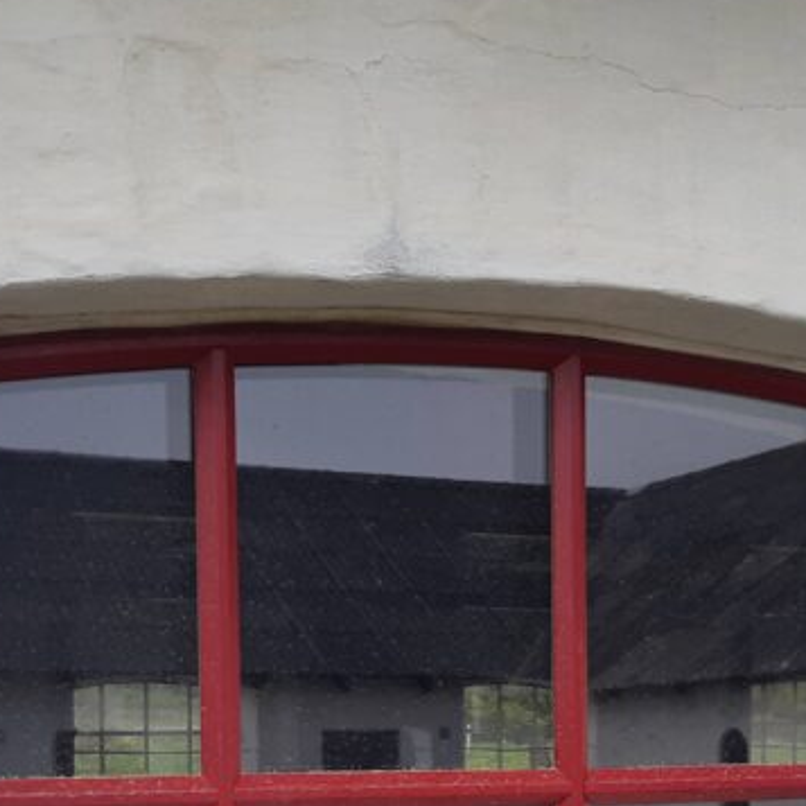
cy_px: 761
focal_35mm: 66
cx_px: 400
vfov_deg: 25.1
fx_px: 1739
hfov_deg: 26.1
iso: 40
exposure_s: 1/2105
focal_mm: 3.93
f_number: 1.7
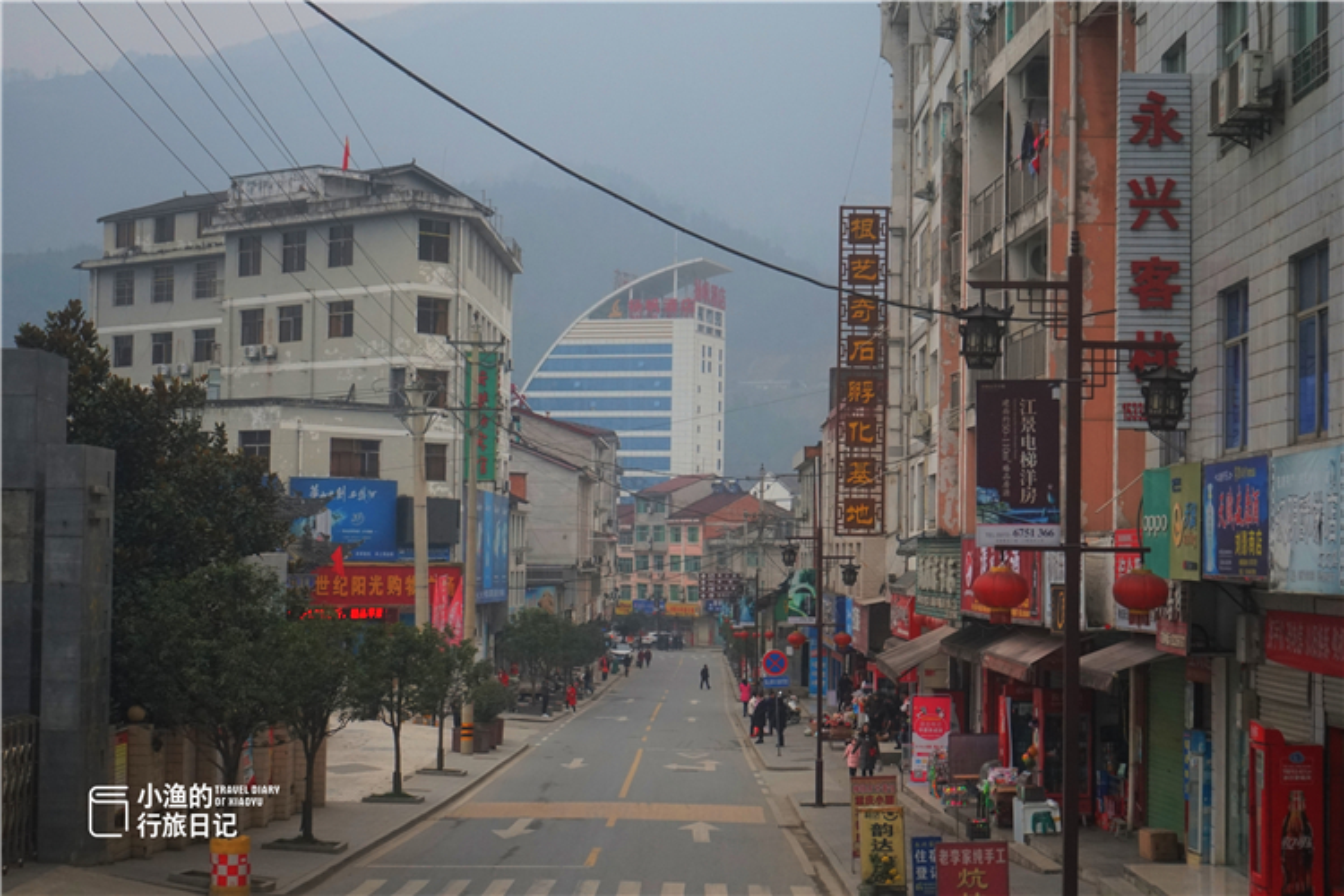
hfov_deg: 29.7
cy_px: 448
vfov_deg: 20.0
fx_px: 2538
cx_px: 672
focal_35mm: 68
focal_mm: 68
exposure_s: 1/160
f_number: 5.6
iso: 1250
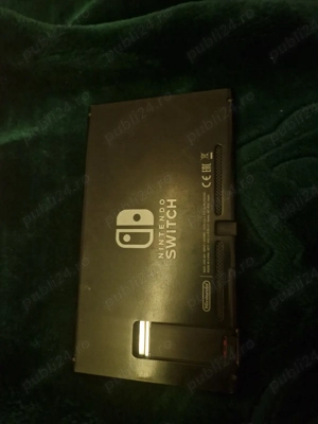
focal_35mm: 23
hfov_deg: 58.9
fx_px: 282
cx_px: 159
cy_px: 212
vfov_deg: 73.9
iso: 1600
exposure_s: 1/10
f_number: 1.8
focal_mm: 5.4
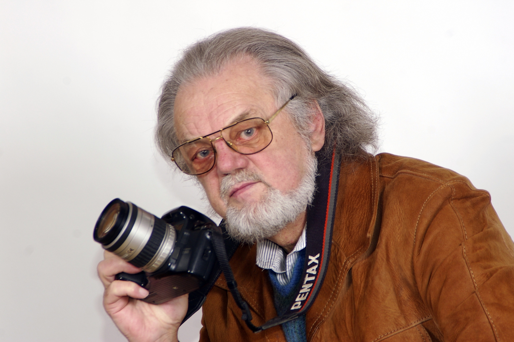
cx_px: 257
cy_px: 171
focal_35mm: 300
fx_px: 4279
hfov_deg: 6.9
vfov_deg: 4.6
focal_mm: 200
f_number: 9.5
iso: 200
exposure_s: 1/125
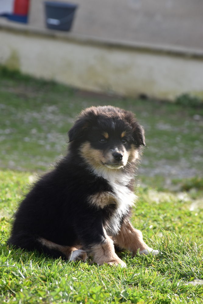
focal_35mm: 210
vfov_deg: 9.8
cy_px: 152
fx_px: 1775
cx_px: 102
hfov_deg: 6.5
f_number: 8
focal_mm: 140
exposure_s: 1/125
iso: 220
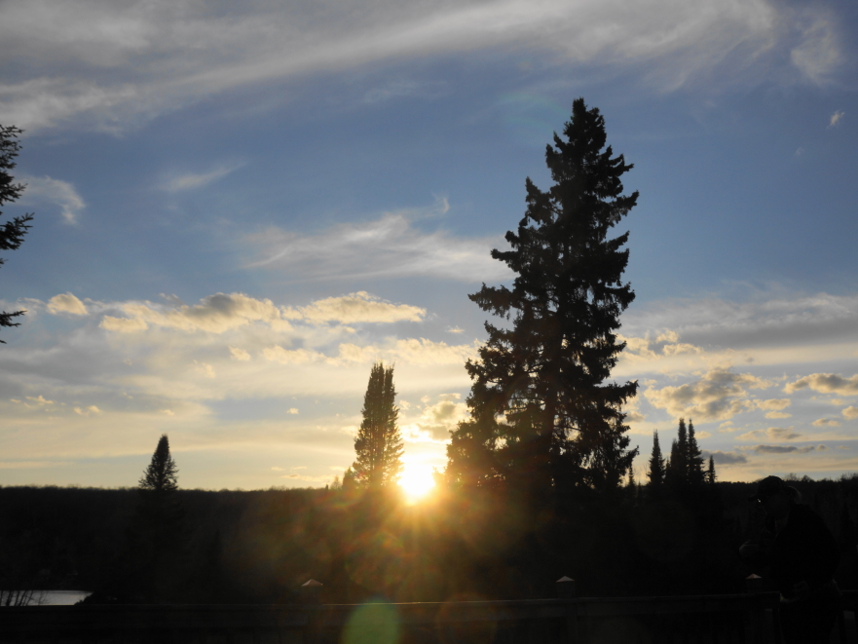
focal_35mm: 36
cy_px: 321
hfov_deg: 51.3
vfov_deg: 39.7
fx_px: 892
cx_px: 470
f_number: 8
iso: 100
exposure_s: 1/320
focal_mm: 22
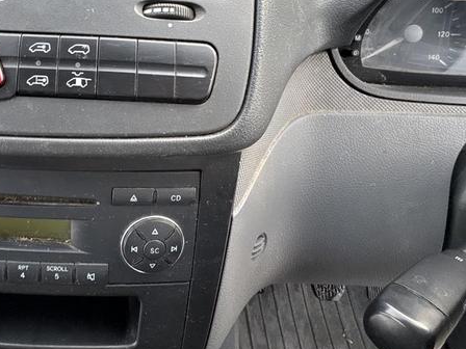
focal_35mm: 28
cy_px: 80
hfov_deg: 59.1
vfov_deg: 47.6
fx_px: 377
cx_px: 101
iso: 125
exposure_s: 1/99
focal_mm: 2.22
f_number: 2.2
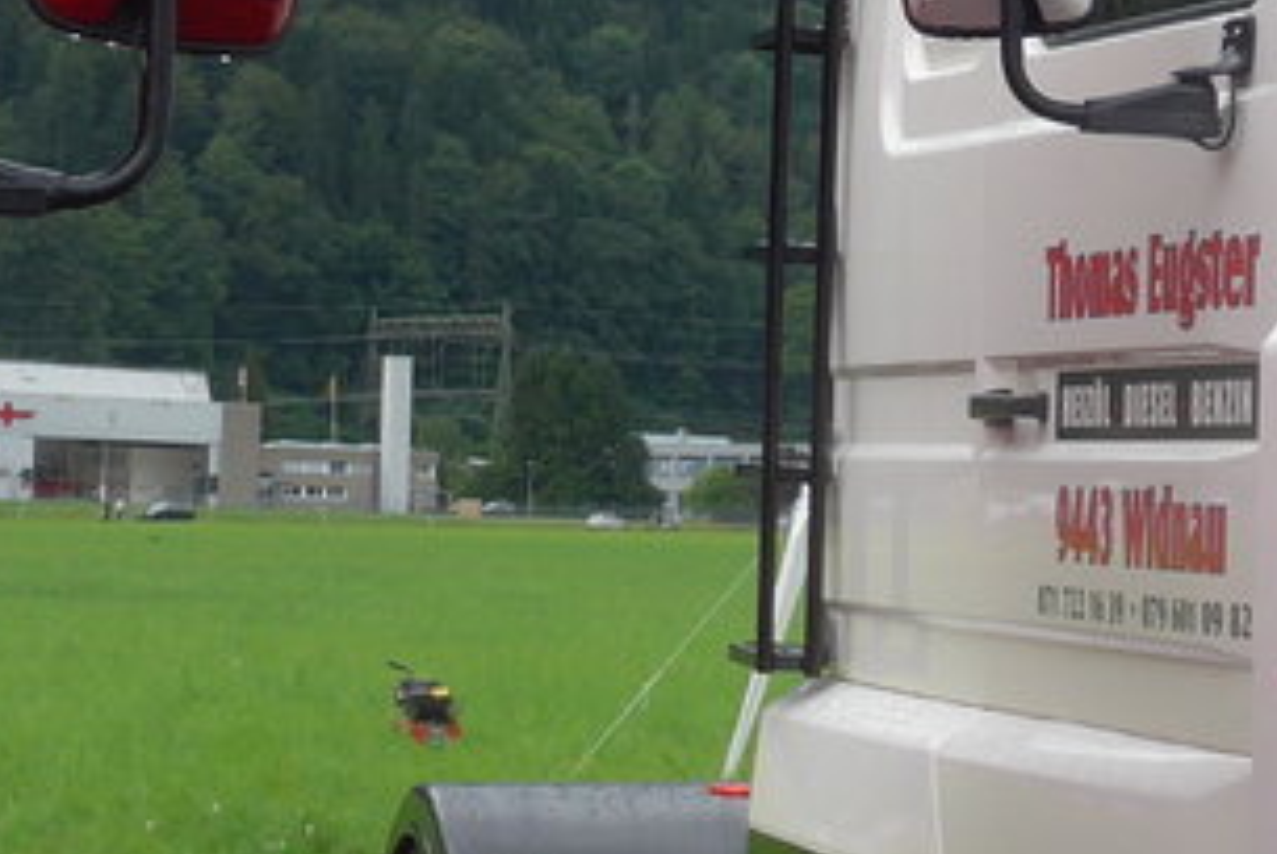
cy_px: 360
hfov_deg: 14.0
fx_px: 4935
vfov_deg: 9.9
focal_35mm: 139
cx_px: 1788
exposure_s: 1/500
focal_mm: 7
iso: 80
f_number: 2.8
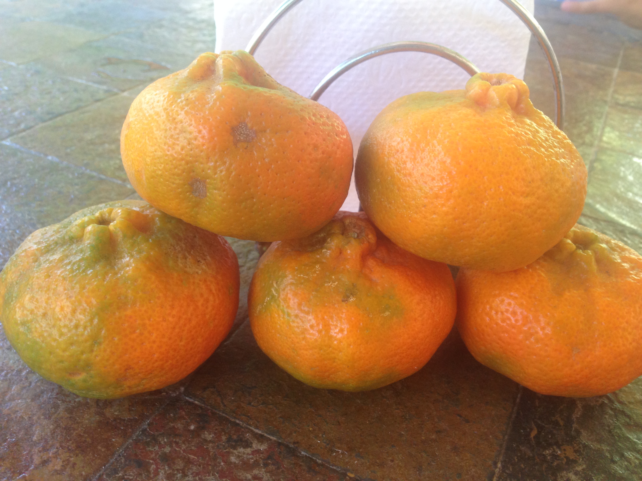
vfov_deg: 42.9
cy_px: 240
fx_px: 612
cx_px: 321
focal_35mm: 33
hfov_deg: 55.4
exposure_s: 1/20
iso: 100
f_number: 2.4
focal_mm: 4.12
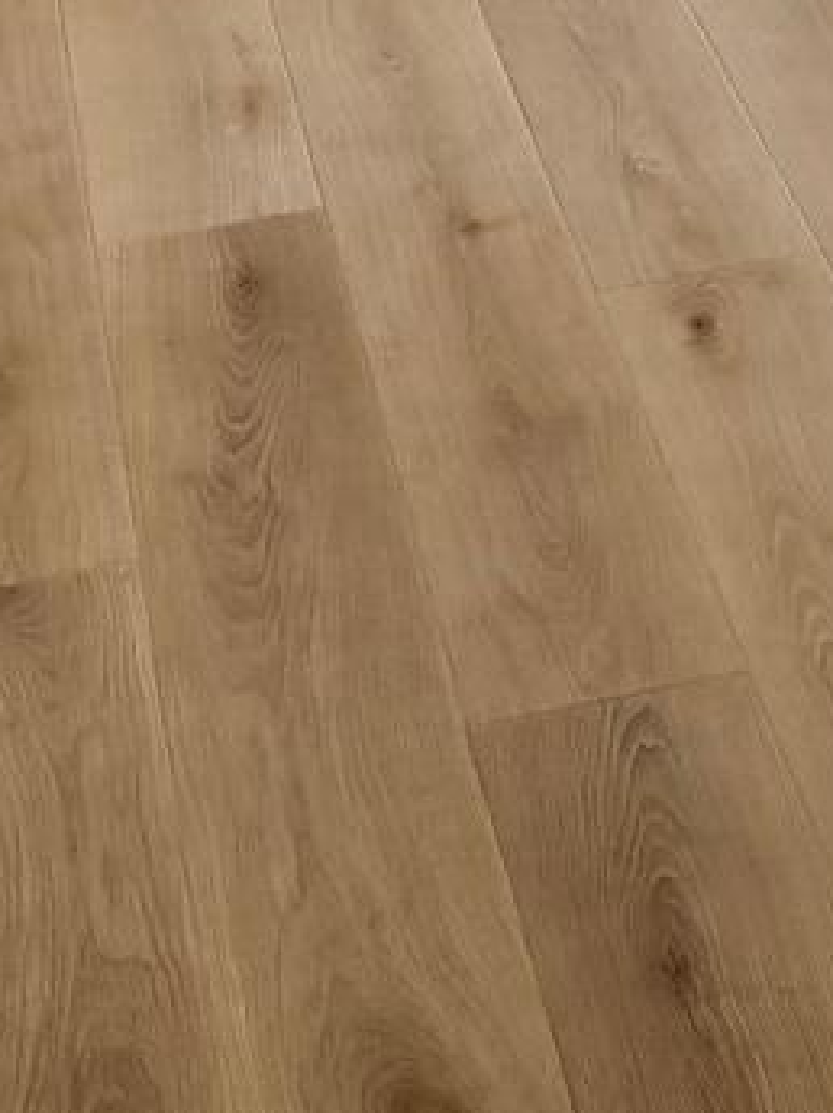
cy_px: -852
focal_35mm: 107
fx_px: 3440
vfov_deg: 15.8
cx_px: 878
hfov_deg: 13.6
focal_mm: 6.76
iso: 125
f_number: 1.78
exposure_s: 1/201
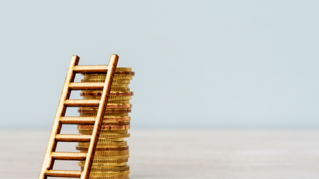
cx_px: 143
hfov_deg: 14.0
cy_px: 114
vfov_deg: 7.9
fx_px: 1303
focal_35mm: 154
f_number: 9
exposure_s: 1/320
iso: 200
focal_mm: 120
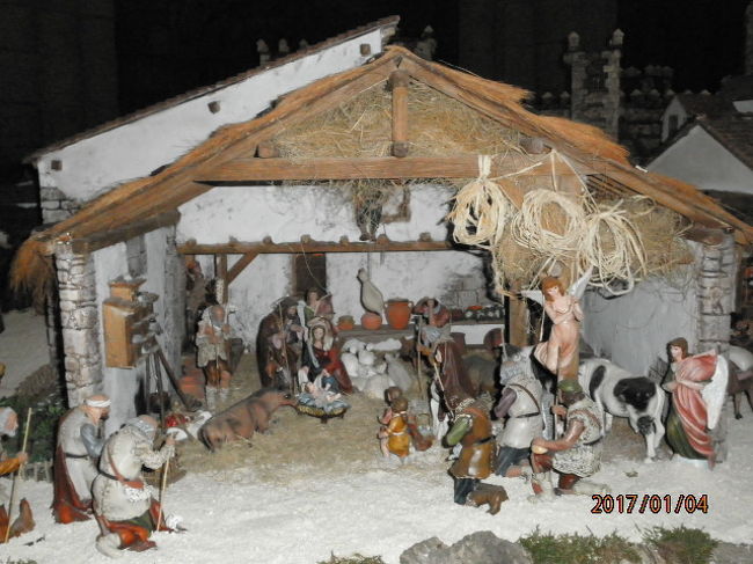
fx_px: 826
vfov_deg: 37.7
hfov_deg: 49.0
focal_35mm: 38
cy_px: 282
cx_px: 376
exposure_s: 1/160
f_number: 3.9
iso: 800
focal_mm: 6.9
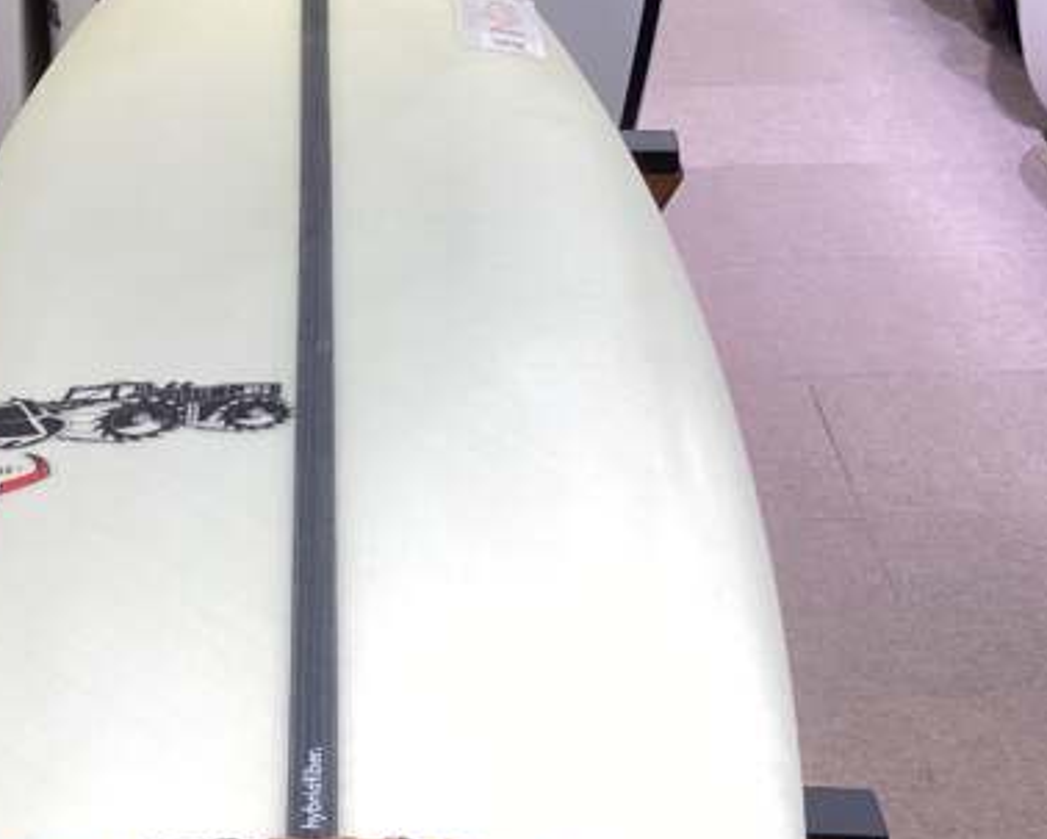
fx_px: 1985
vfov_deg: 23.2
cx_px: 346
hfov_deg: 29.3
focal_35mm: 64
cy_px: 784
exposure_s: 1/50
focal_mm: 3.3
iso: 80
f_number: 2.4
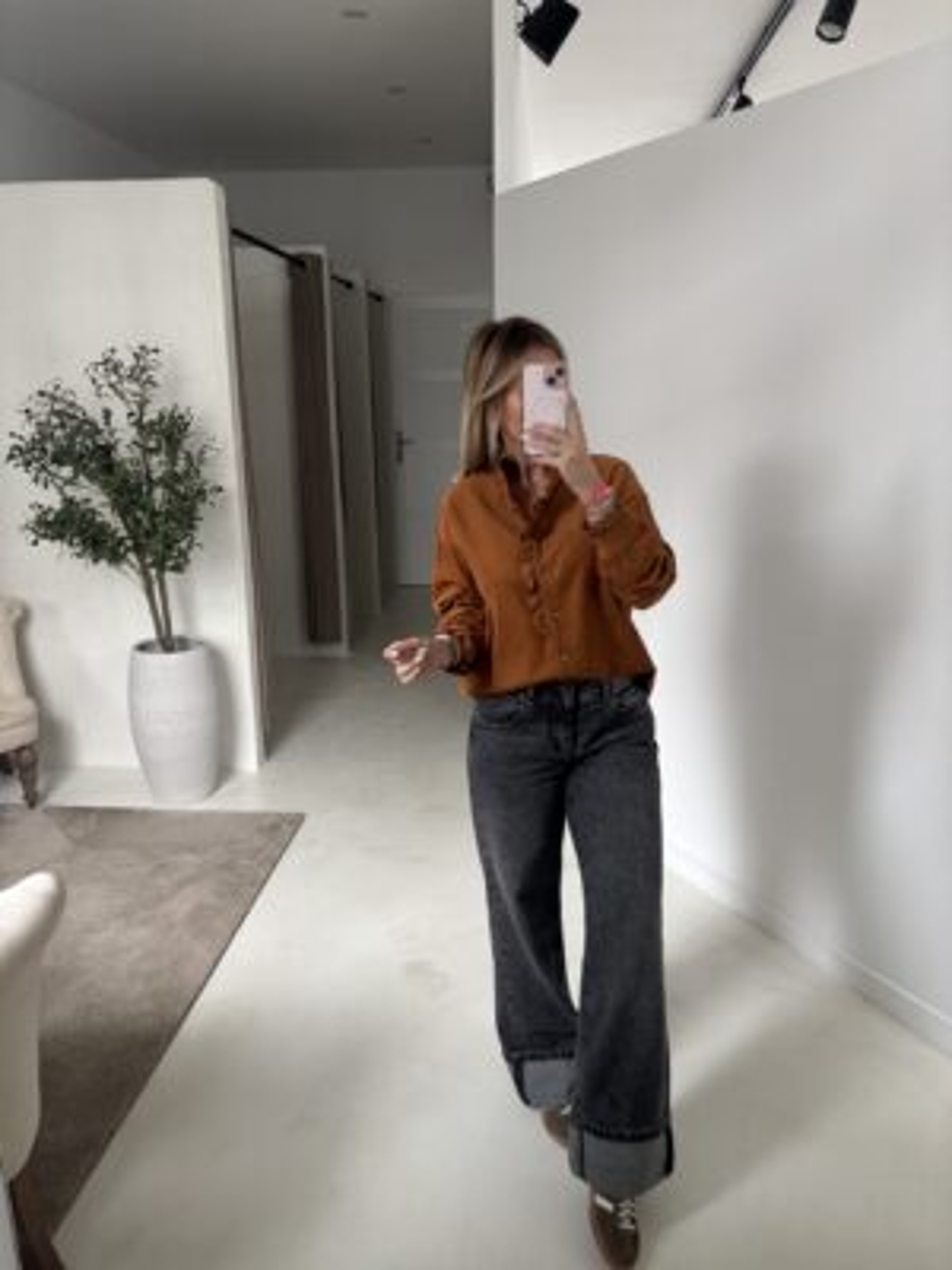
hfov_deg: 53.1
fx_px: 953
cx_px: 476
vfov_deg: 67.3
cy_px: 635
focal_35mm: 26
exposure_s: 1/60
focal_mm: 5.96
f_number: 1.6
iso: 200
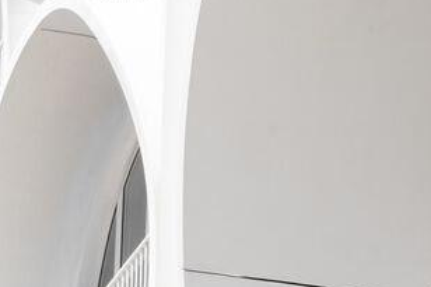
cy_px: -48
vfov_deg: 1.0
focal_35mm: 1344
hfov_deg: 1.5
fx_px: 16081
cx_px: 489
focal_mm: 230
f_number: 16
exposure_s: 1/200
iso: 500
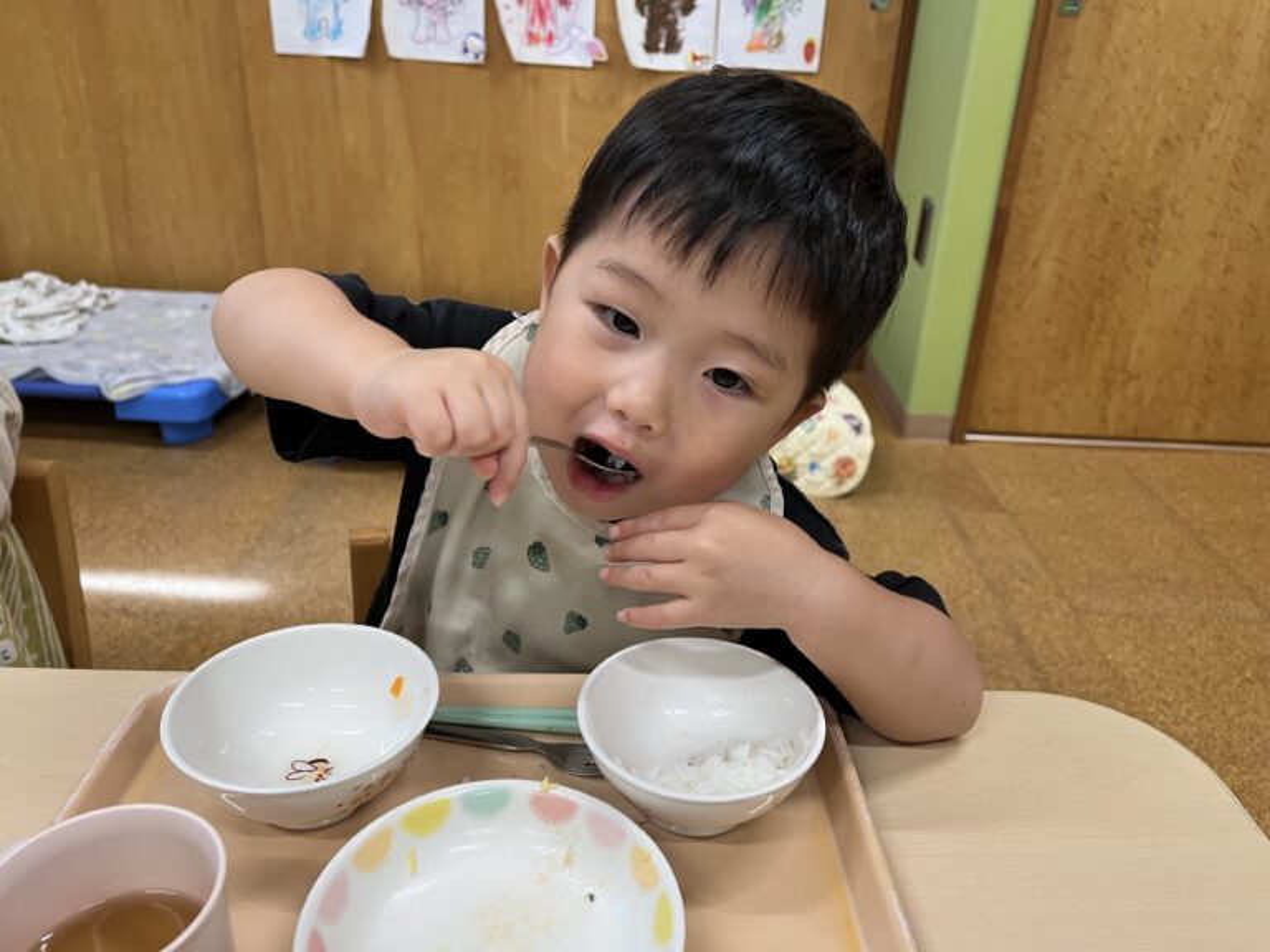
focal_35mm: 26
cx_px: 635
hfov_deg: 67.3
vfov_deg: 53.1
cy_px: 476
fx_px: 954
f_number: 1.5
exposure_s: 1/60
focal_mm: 5.7
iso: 100
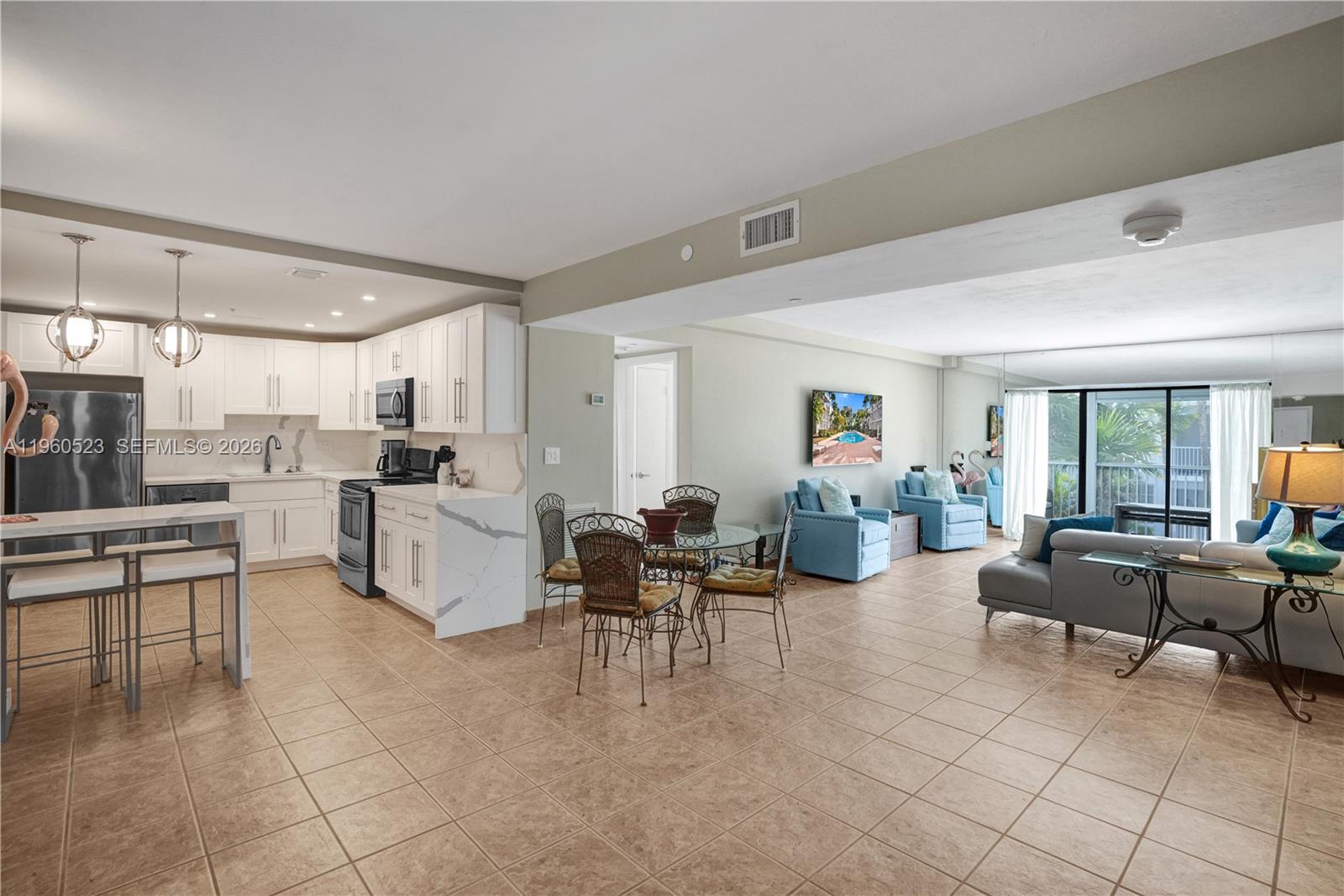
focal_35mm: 16
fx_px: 597
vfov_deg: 73.7
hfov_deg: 96.7
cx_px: 672
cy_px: 448
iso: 1600
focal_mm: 16
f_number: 5.6
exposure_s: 1/250
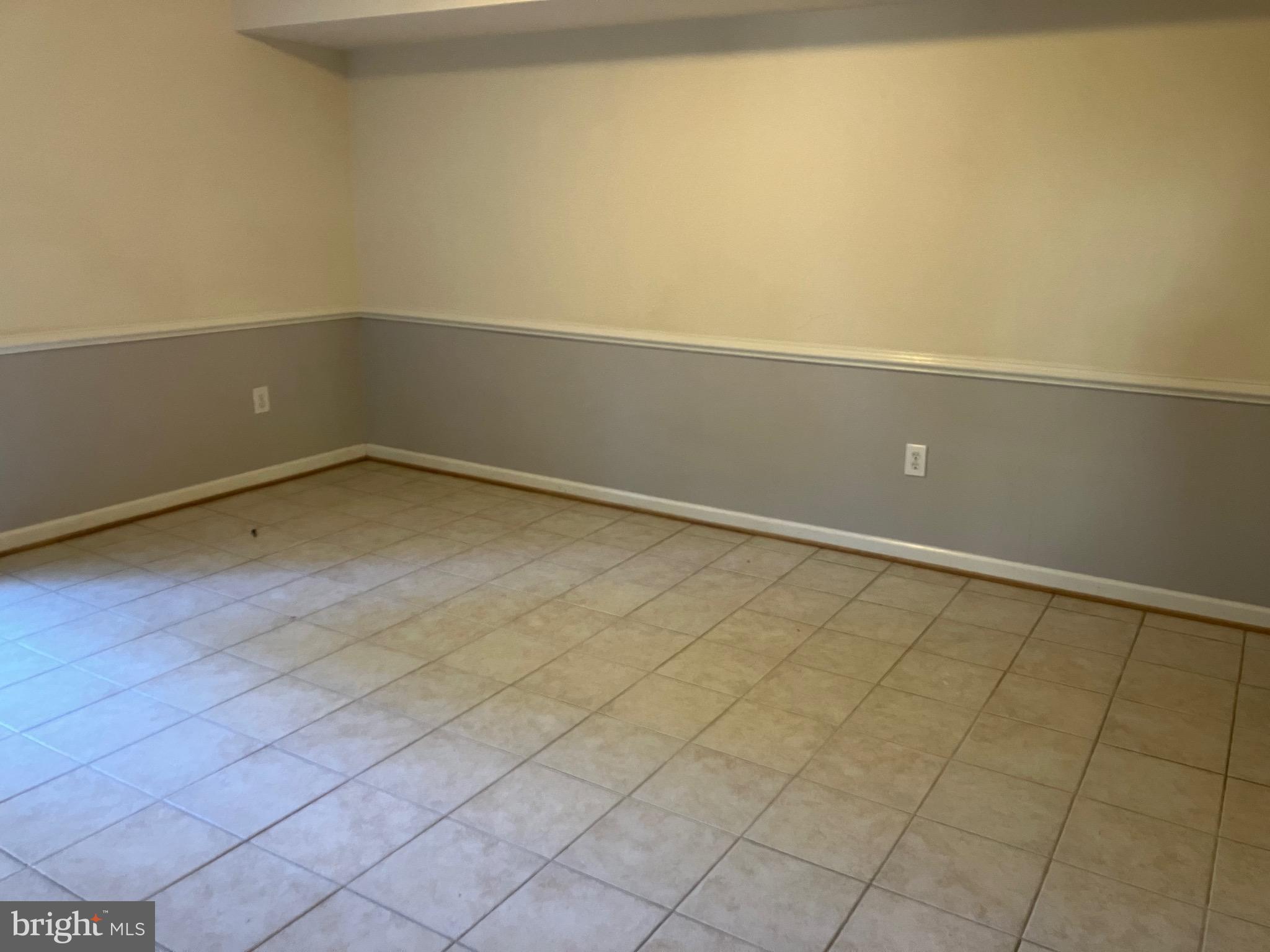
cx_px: 635
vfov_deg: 49.7
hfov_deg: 63.4
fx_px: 1027
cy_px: 476
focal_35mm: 28
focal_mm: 3.99
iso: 125
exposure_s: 1/60
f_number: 1.8
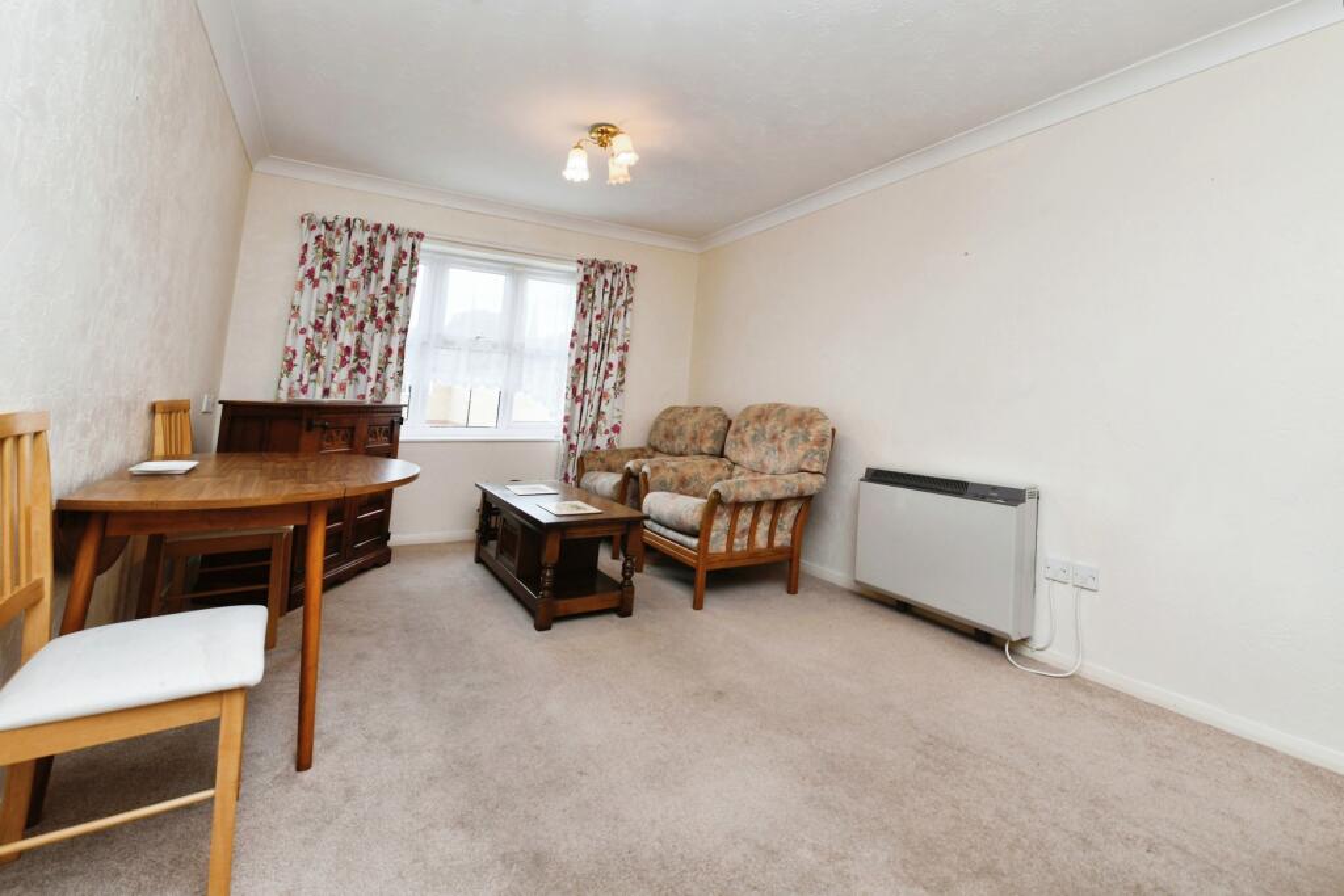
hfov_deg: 100.4
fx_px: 560
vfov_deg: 77.3
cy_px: 448
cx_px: 672
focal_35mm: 15
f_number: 8
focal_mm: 15
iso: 640
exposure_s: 1/60
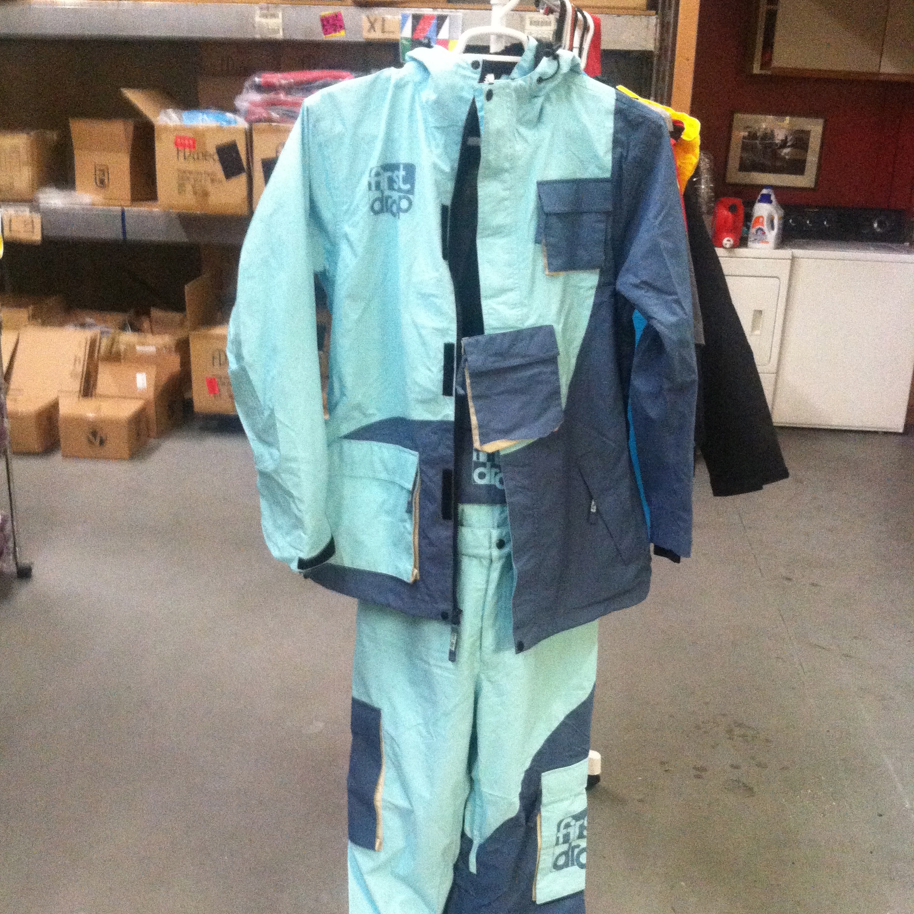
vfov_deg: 39.9
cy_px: 538
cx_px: 450
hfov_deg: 40.0
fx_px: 1255
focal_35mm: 42
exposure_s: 1/15
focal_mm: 3.85
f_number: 2.8
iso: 400
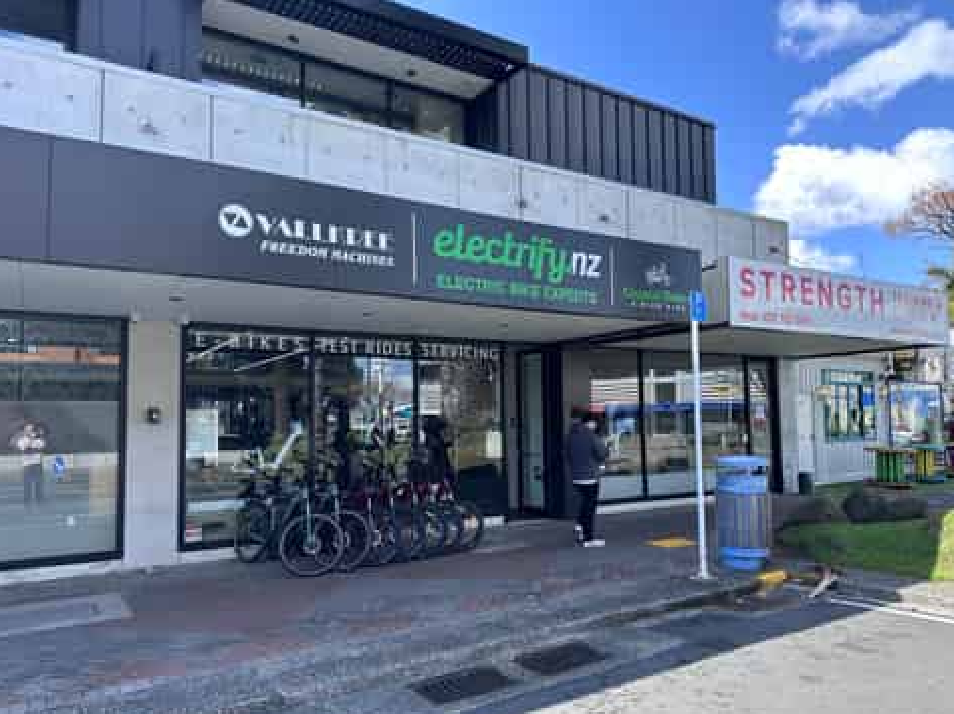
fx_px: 688
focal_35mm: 25
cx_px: 489
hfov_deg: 69.4
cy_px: 370
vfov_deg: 54.8
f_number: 1.78
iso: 80
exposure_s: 1/989
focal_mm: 6.86
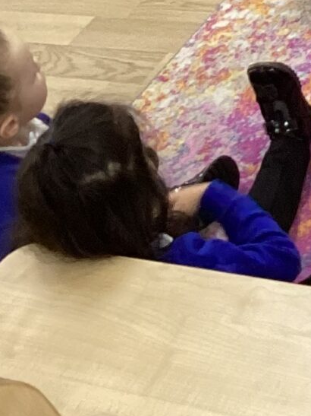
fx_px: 1738
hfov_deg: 9.6
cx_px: 601
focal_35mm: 145
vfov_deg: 12.2
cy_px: -391
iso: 160
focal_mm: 3.3
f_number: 2.4
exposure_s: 1/50
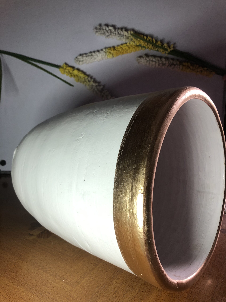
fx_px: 244
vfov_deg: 63.4
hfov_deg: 49.7
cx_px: 113
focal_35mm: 28
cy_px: 151
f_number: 1.8
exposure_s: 1/40
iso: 25
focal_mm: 3.99
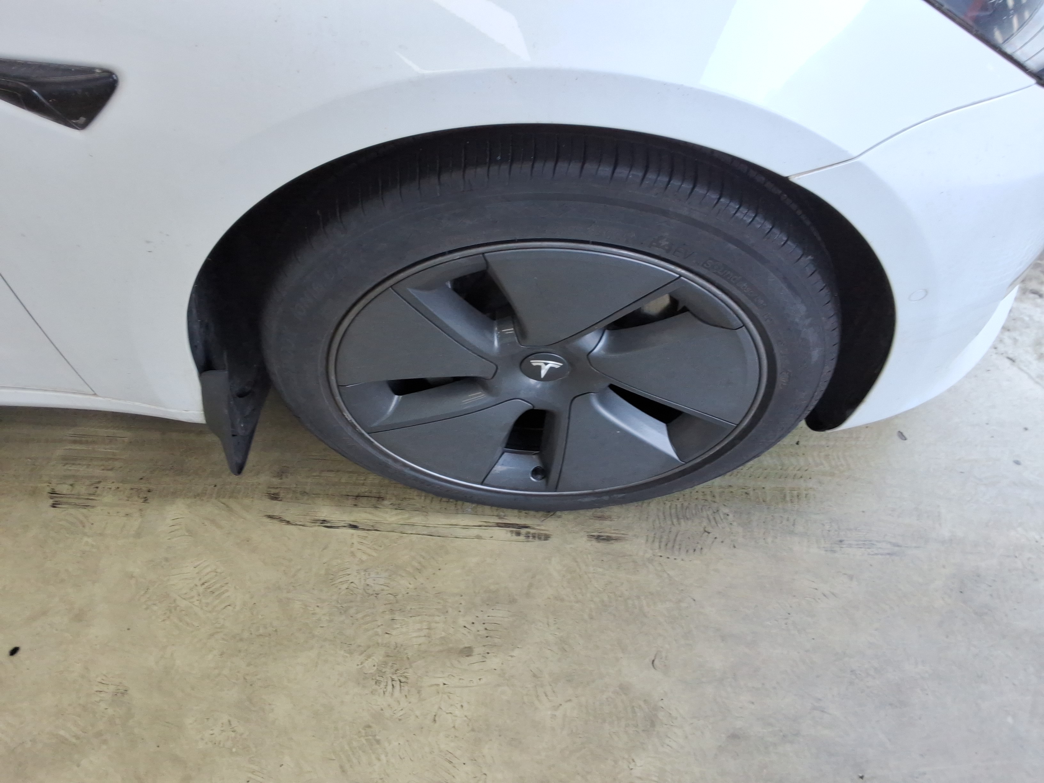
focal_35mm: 28
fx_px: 844
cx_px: 522
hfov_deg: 63.4
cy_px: 392
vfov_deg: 49.7
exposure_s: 1/156
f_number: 1.9
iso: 32
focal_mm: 2.91
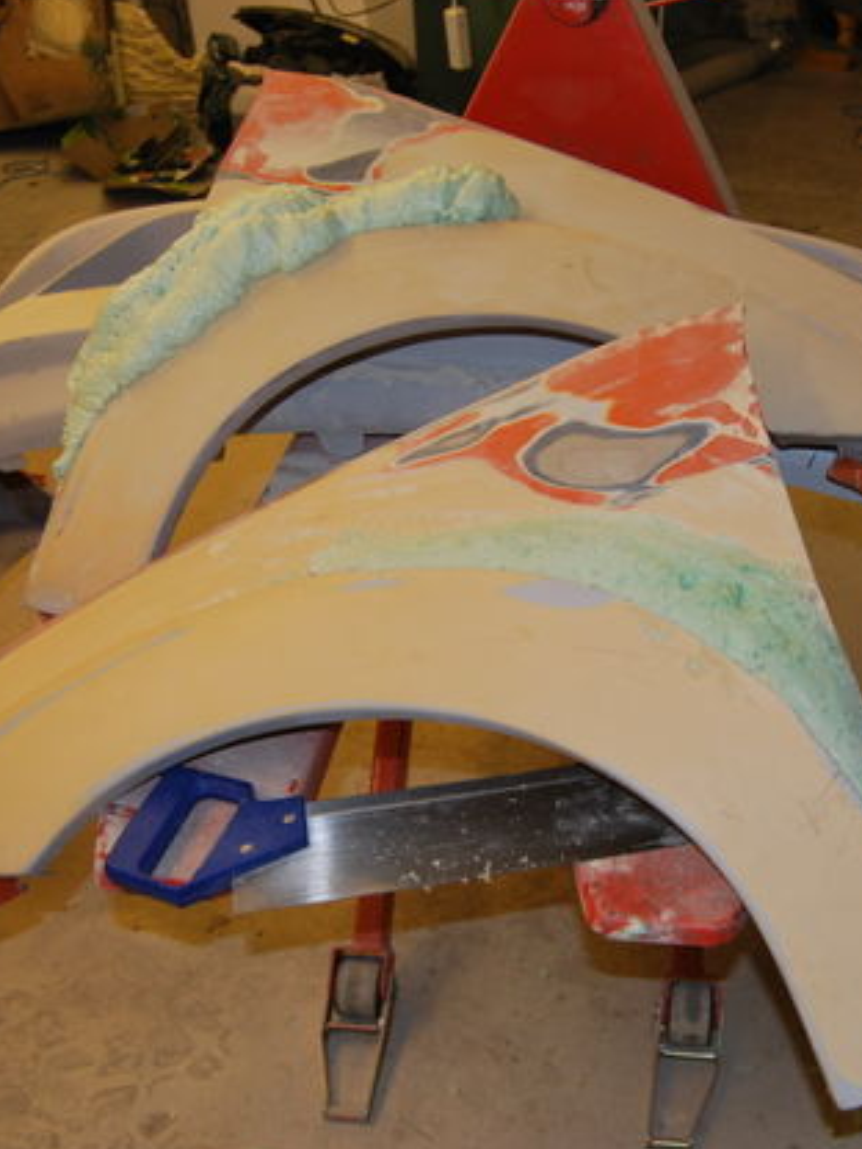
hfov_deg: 35.5
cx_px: 594
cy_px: 574
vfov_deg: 46.8
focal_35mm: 40
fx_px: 1328
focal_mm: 18
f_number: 3.5
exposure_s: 1/60
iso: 200
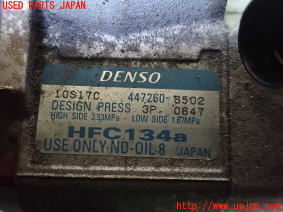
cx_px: 142
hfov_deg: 60.0
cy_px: 106
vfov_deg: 46.8
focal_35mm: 30
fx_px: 245
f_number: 2.3
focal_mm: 5.4
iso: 1250
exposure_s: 1/30
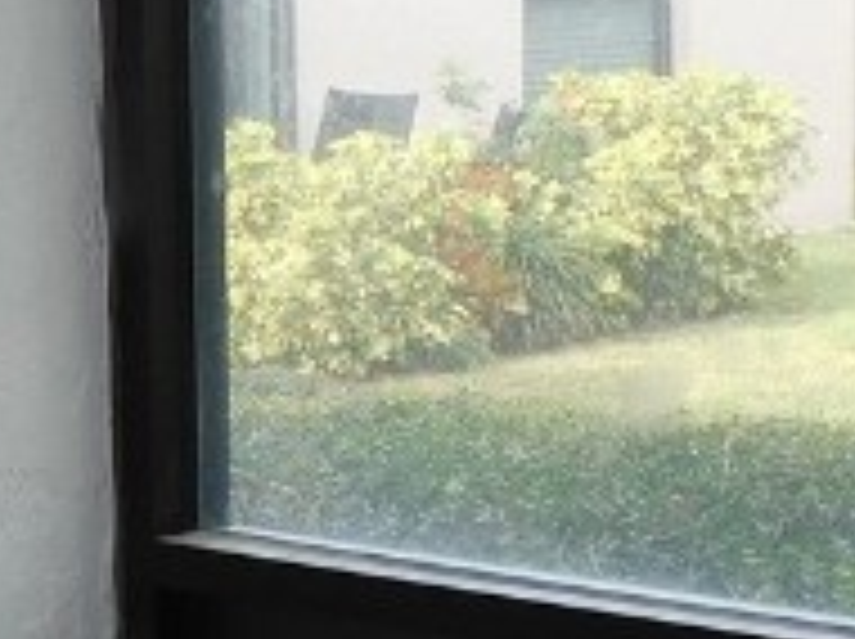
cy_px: 396
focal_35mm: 162
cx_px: -144
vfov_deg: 9.1
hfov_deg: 12.0
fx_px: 3996
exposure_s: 1/80
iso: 125
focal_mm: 5.4
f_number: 3.5
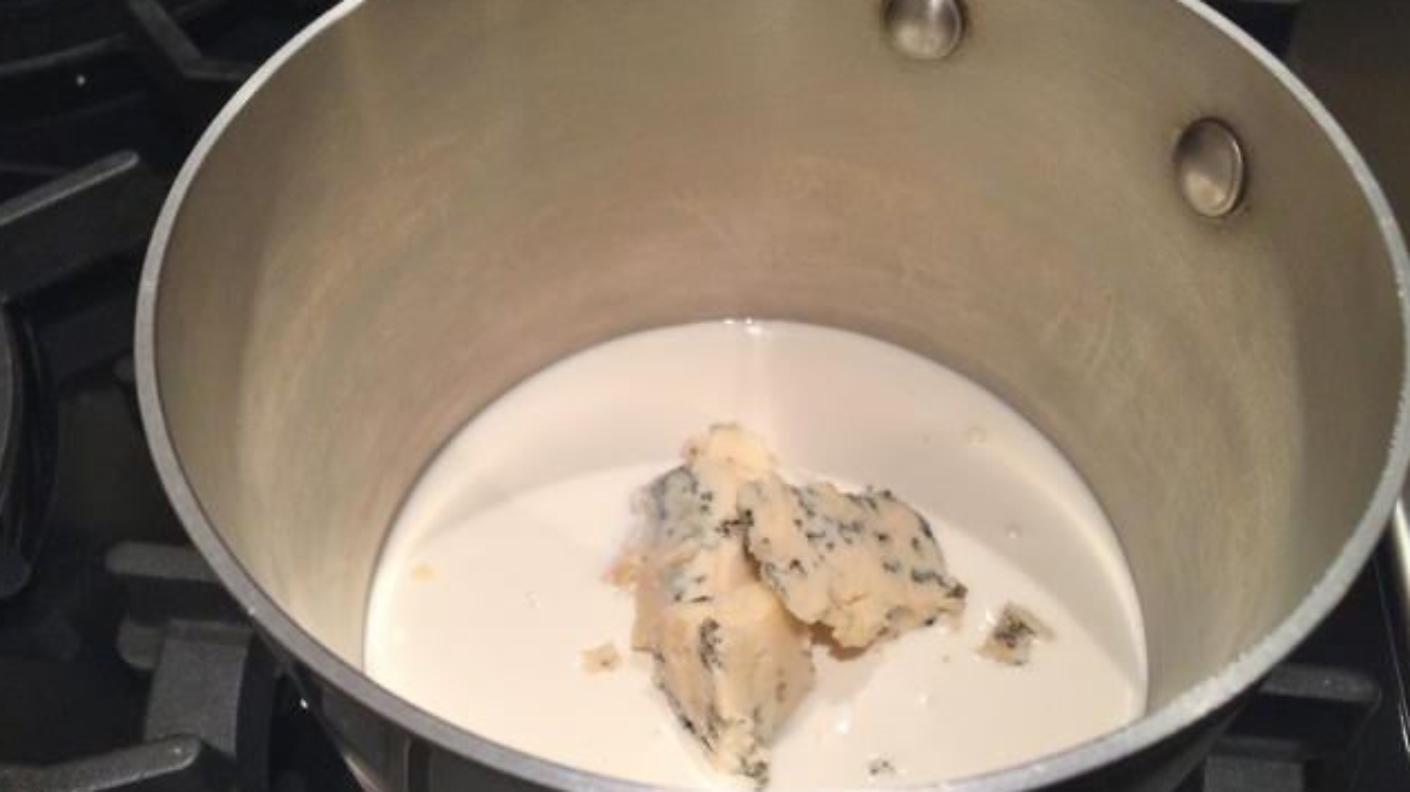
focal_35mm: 32
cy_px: 484
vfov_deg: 36.5
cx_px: 701
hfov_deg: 61.0
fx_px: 1196
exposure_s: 1/30
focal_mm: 4.15
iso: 40
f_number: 2.2
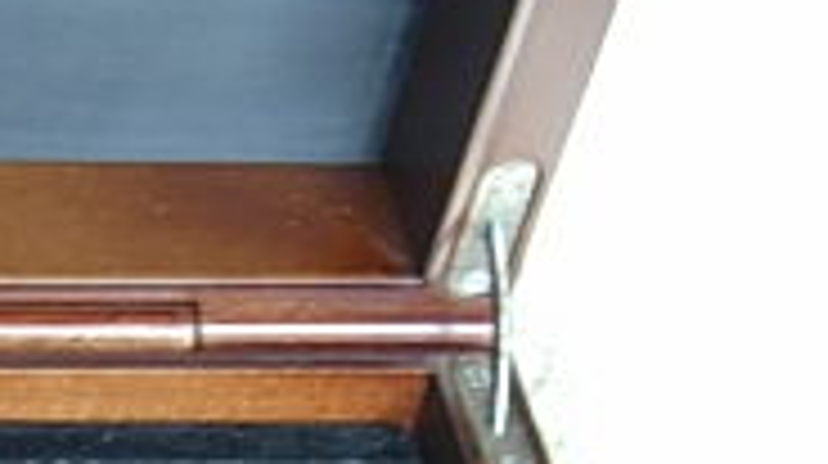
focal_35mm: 144
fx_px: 3158
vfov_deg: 8.2
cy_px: 694
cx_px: -477
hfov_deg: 13.9
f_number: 2.8
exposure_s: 1/17.4
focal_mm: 7.8
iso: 64
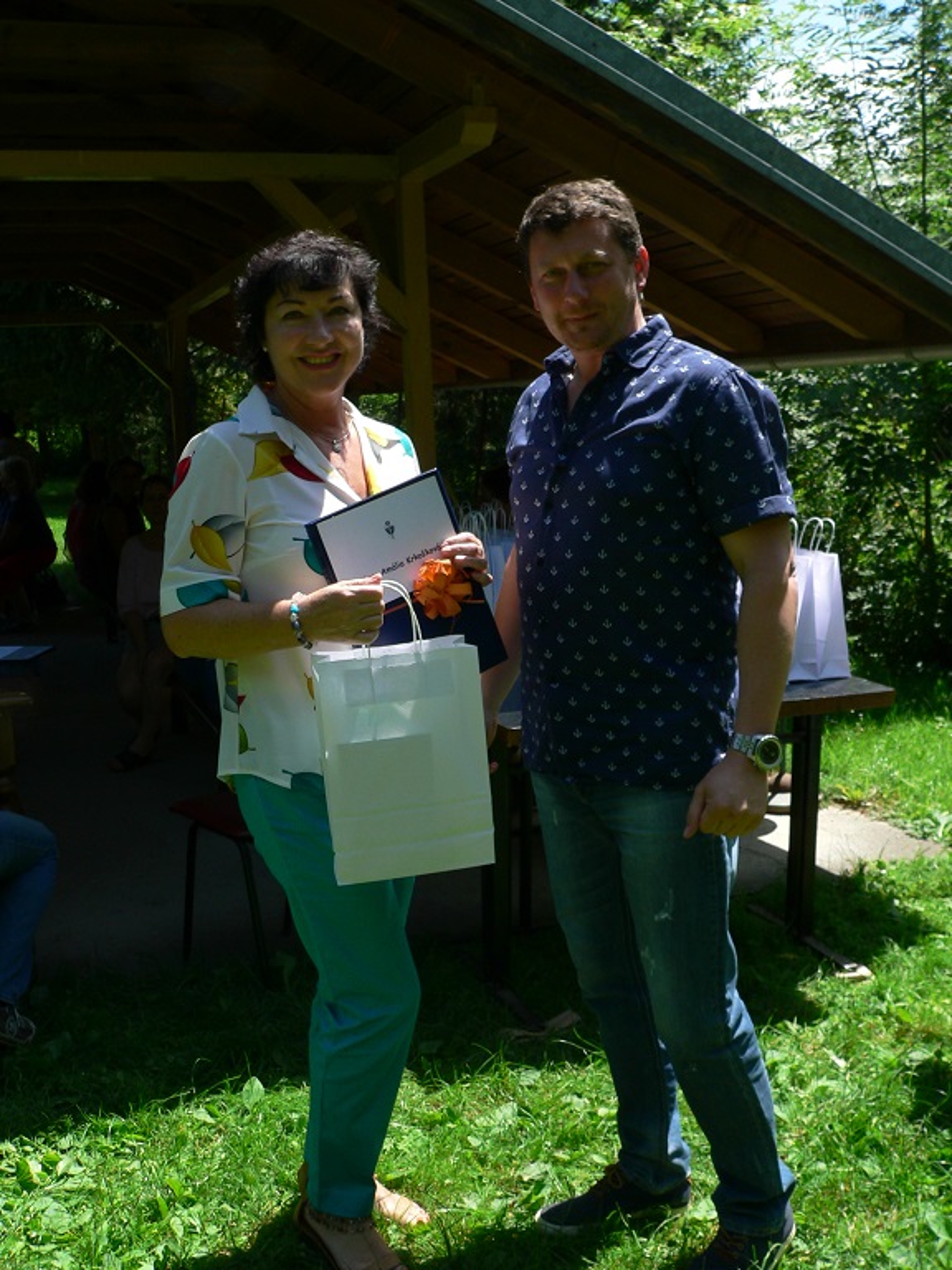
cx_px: 476
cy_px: 635
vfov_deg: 51.4
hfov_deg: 39.7
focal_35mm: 36
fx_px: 1320
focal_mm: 6
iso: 80
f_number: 4
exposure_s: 1/400
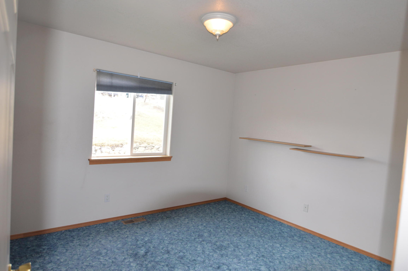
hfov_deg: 81.3
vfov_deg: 59.4
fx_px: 238
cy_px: 136
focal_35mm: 21
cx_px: 204
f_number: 4
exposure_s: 1/125
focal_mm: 14
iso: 400
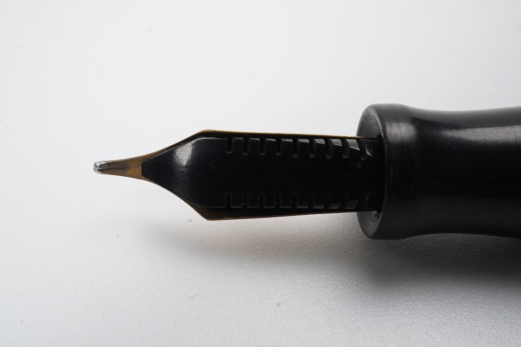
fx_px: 651
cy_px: 174
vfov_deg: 29.9
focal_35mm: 45
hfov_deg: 43.6
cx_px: 260
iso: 1600
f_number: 20
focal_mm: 30
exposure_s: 1/100
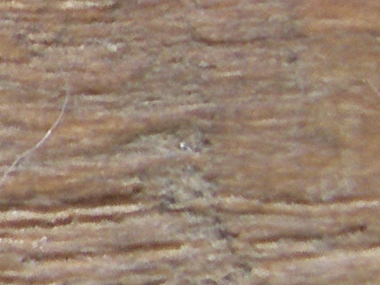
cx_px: -798
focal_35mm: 263
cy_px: -122
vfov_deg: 5.6
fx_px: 2889
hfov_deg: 6.7
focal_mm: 7.8
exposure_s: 1/40
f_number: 2.8
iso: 160
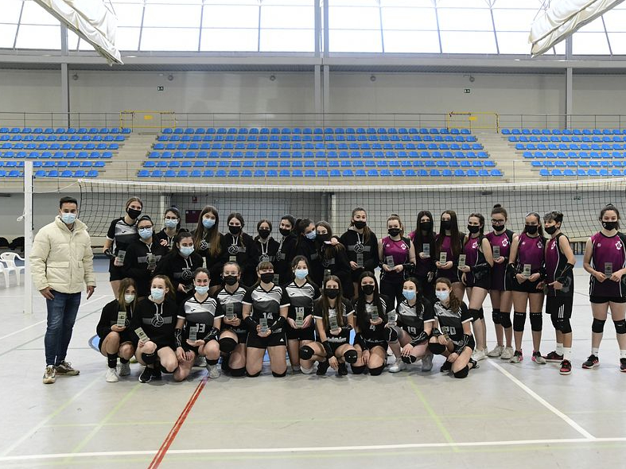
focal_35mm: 33
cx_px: 336
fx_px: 597
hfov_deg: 55.3
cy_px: 233
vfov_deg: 42.9
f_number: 6.3
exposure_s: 1/100
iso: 4000
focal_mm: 30
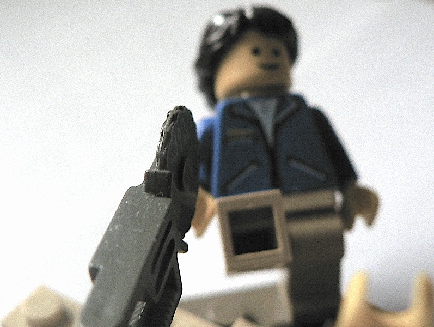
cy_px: 164
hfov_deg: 51.3
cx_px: 217
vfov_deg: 39.7
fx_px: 452
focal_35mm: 36
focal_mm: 6
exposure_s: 1/40
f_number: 2.8
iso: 400
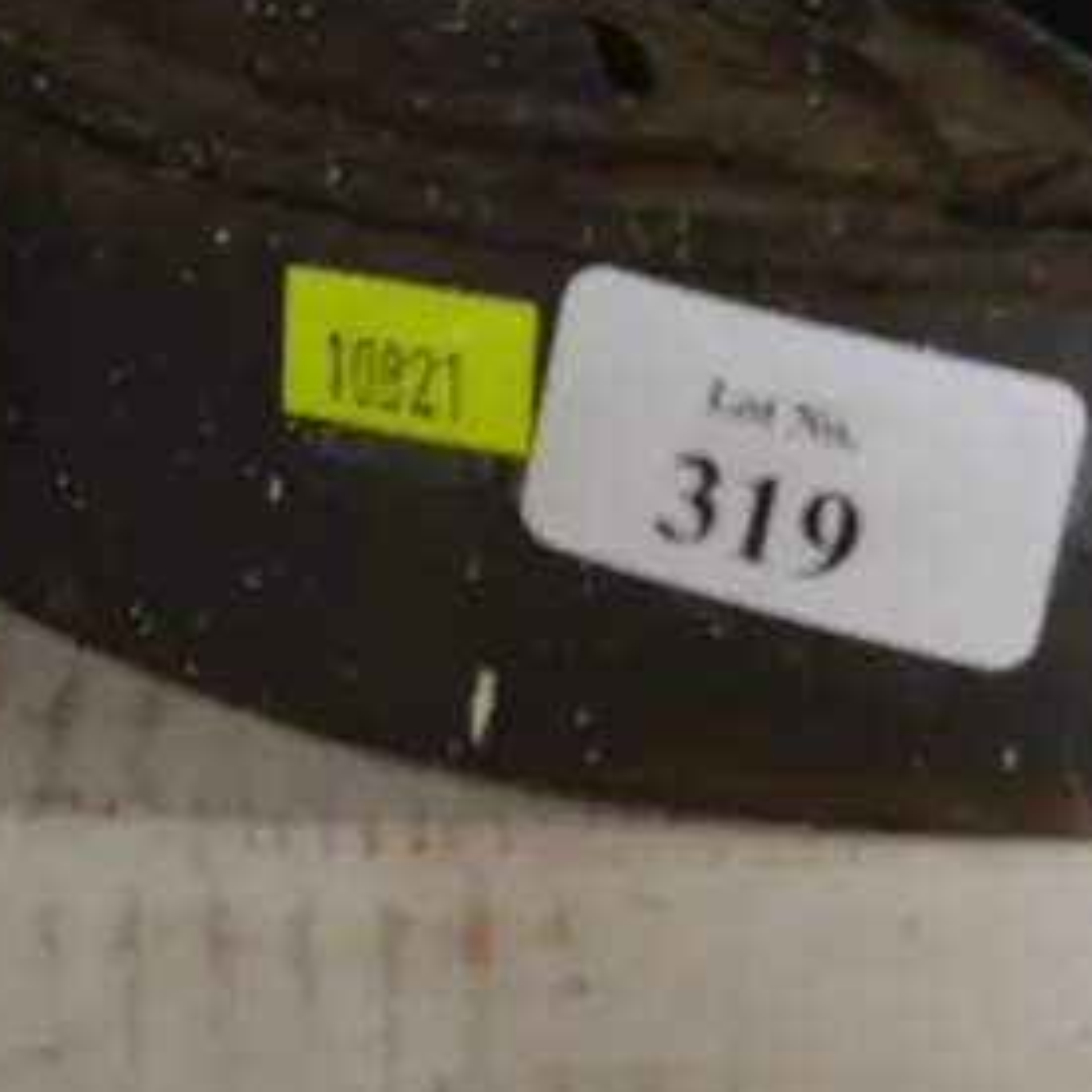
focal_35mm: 112
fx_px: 3997
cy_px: -407
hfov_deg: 15.5
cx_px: 326
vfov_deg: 14.7
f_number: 4
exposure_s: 1/60
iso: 1250
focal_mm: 17
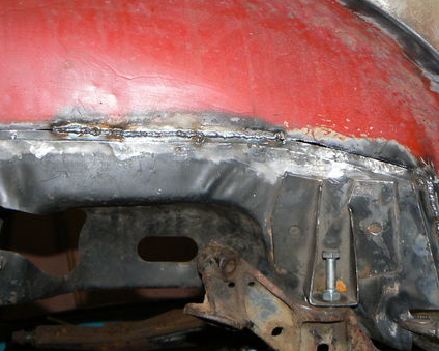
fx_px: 688
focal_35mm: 53
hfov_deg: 35.3
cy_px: 179
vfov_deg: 28.6
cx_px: 192
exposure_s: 1/30
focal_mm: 6
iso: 100
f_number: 2.8
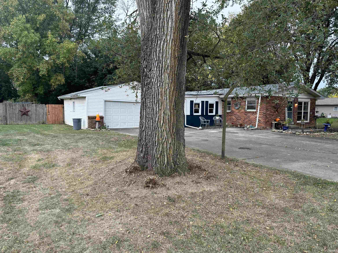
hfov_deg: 71.6
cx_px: 169
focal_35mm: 24
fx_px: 234
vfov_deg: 56.8
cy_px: 126
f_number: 1.78
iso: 80
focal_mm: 6.86
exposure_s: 1/121
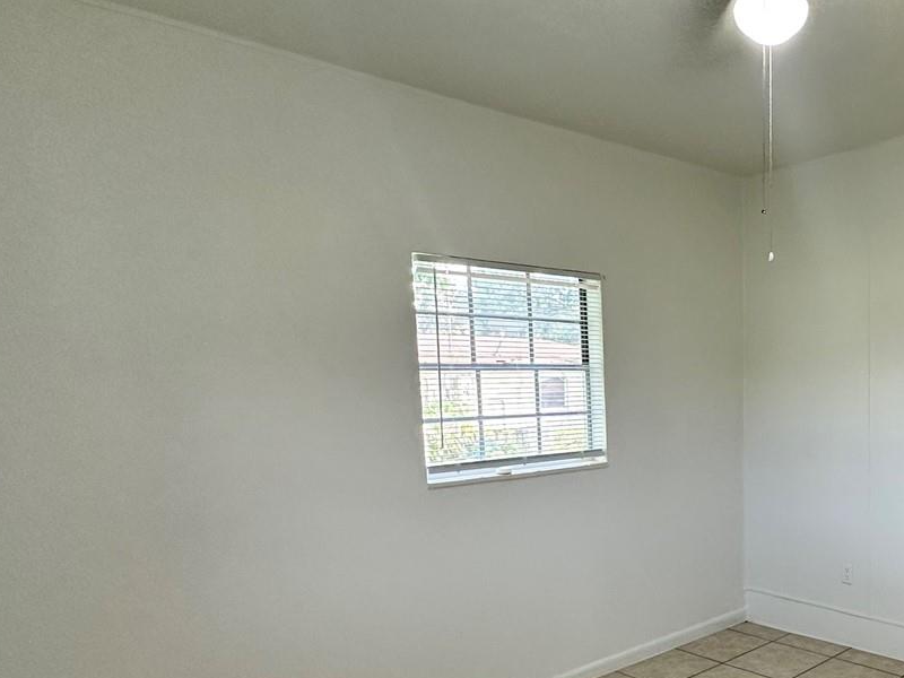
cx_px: 762
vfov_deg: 48.8
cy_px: 460
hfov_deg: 57.2
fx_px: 731
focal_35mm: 28
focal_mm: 2.22
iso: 200
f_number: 2.2
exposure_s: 1/120
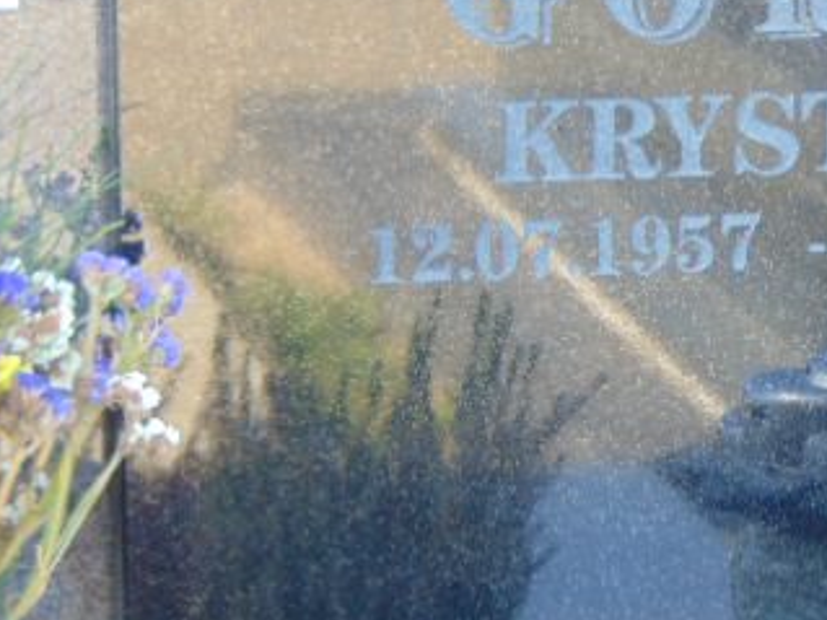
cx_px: 682
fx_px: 6376
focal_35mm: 267
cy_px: 379
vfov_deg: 5.6
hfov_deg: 7.4
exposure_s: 1/40
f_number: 4
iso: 80
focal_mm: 23.9
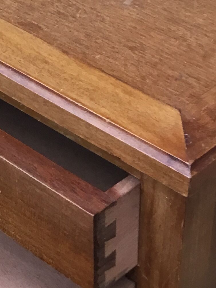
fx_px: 841
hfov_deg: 14.6
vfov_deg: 19.0
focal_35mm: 101
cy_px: 272
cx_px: 89
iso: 64
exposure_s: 1/33
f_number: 2.4
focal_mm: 3.3
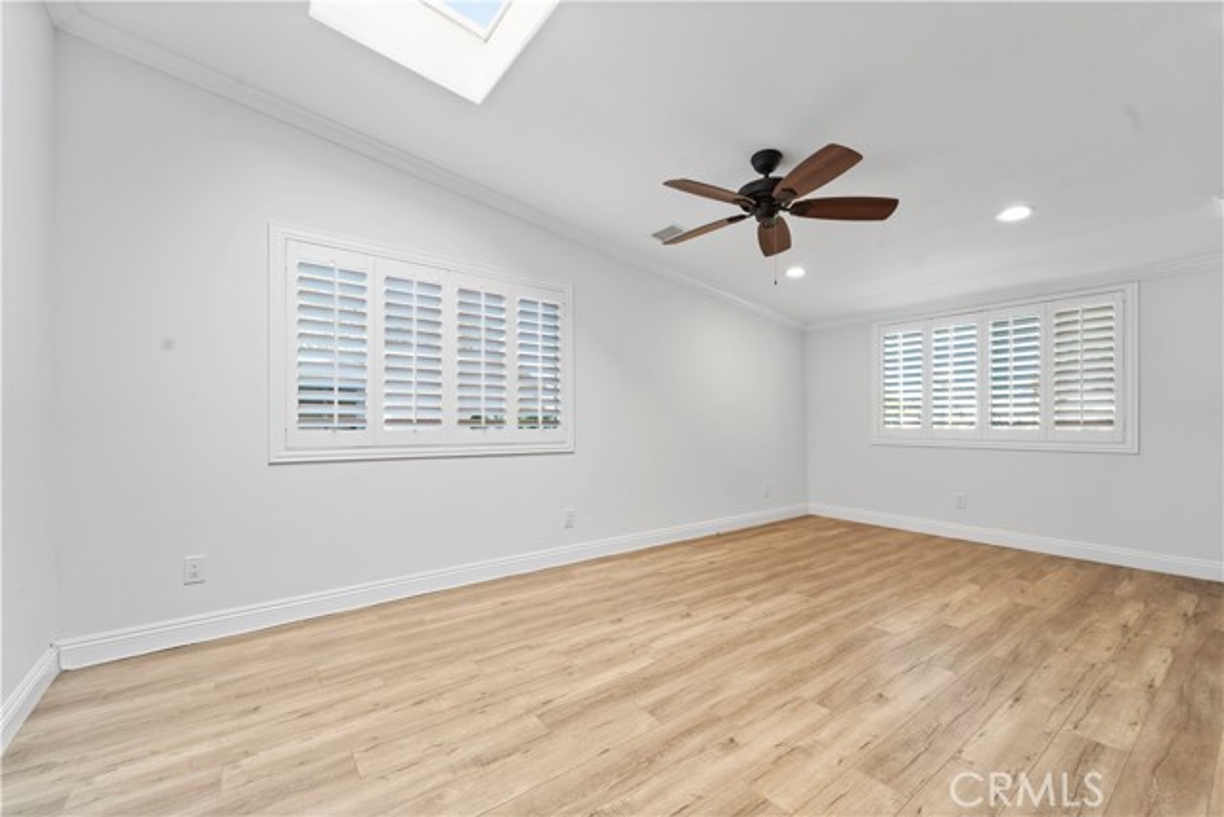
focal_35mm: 14
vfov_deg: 81.2
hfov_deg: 104.2
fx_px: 476
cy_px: 408
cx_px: 612
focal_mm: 14
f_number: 9
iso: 640
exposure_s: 1/15
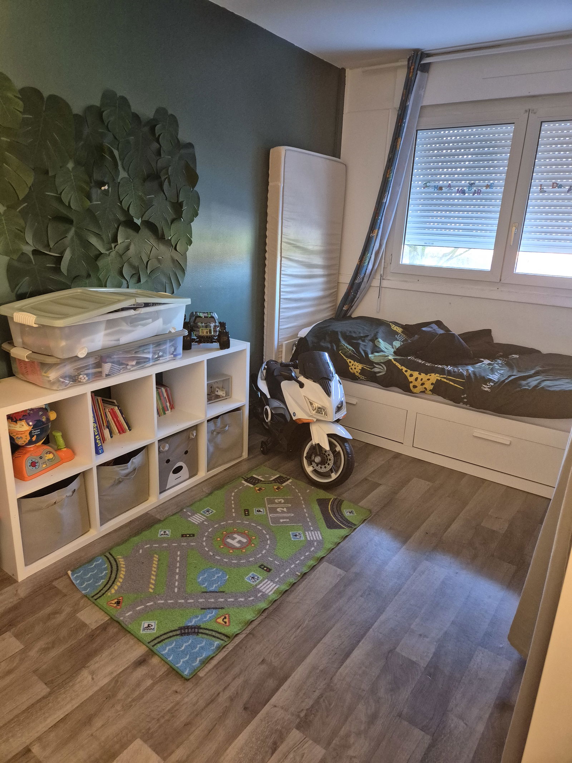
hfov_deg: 58.9
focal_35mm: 23
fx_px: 507
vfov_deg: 73.9
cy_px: 382
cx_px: 286
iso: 1250
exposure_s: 1/100
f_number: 1.8
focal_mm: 5.4
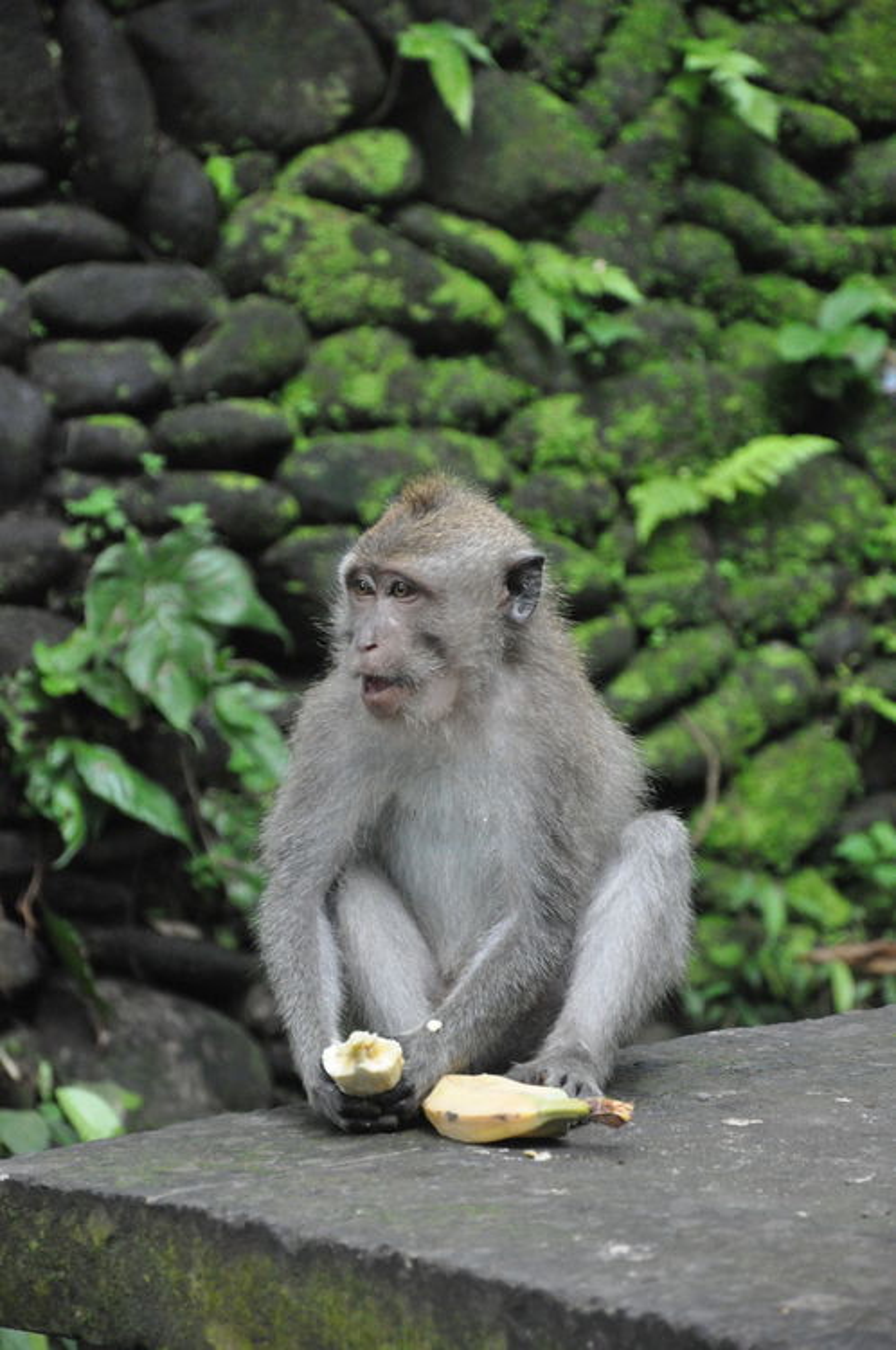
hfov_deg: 8.7
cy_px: 675
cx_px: 448
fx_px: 5896
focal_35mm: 158
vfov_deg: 13.1
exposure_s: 1/30
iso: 2500
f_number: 5.6
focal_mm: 105
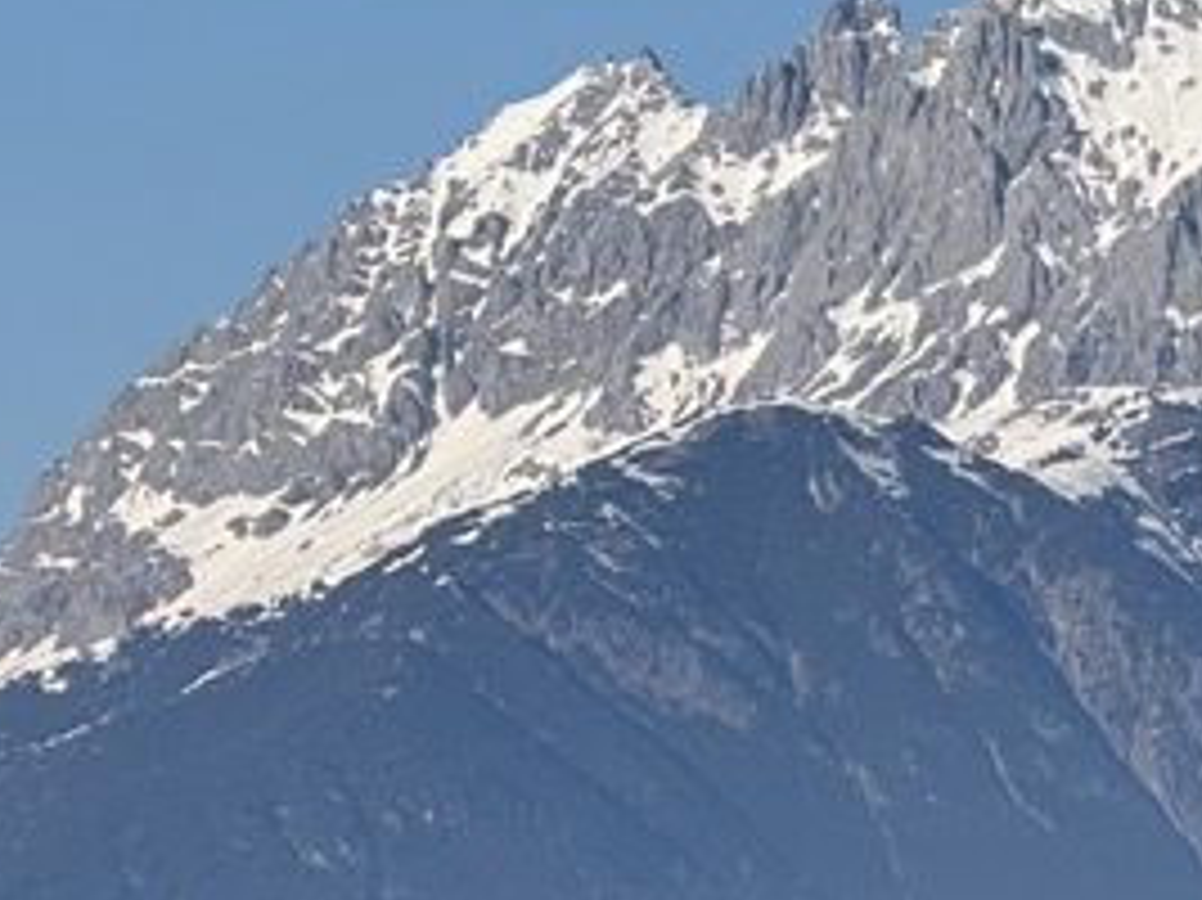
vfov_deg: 3.2
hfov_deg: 4.3
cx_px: 1585
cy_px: 225
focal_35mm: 461
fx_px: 16000
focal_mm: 15.66
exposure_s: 1/2146
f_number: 2.8
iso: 50
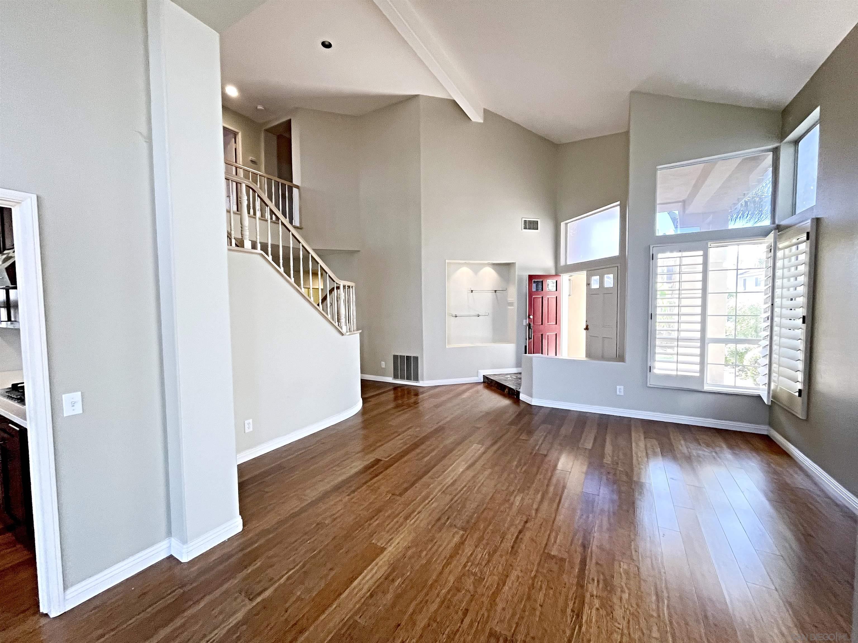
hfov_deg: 102.1
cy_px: 322
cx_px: 429
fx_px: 347
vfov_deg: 85.7
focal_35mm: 14
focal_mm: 1.54
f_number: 2.4
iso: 250
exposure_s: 1/120
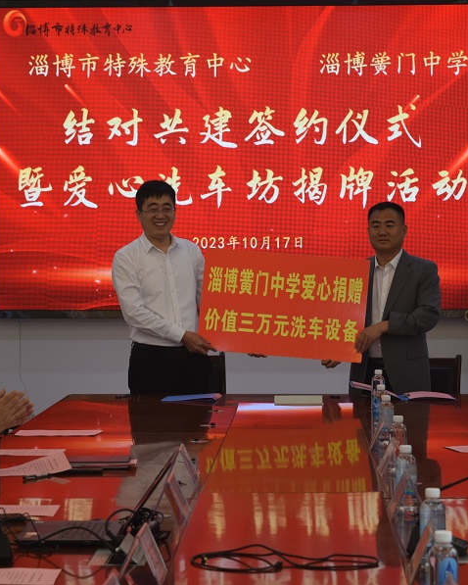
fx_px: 2020
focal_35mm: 117
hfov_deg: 13.2
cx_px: 244
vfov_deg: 16.5
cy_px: 292
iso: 500
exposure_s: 1/60
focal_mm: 55
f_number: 5.6
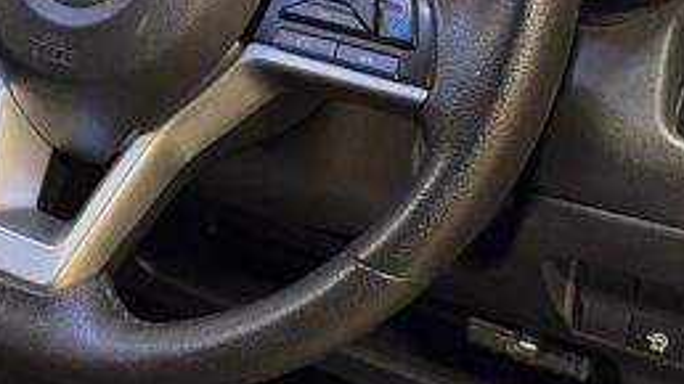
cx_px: -13
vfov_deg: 14.5
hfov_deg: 24.9
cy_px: -64
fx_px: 1469
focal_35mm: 81
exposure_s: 1/55
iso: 320
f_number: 1.78
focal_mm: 6.76
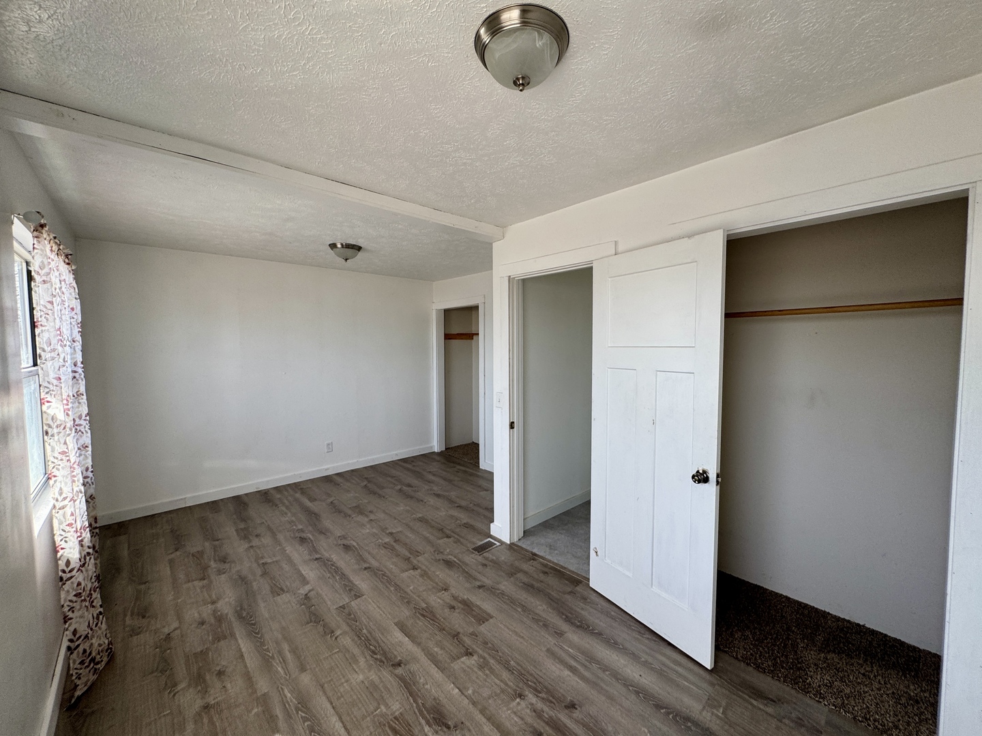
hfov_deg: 102.1
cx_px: 491
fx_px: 397
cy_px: 368
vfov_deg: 85.7
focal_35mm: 14
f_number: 2.2
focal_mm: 2.22
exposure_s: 1/99
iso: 64
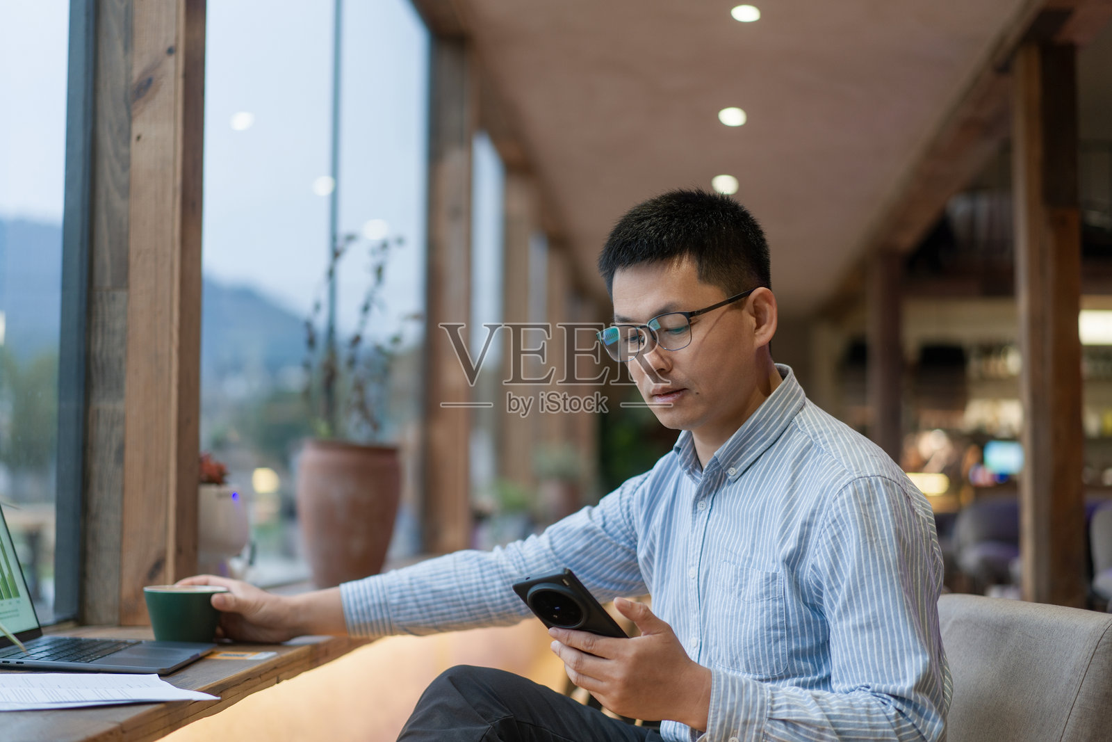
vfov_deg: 24.6
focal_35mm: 55
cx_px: 556
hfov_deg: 36.2
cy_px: 371
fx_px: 1699
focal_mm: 55
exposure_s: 1/100
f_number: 1.8
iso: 100
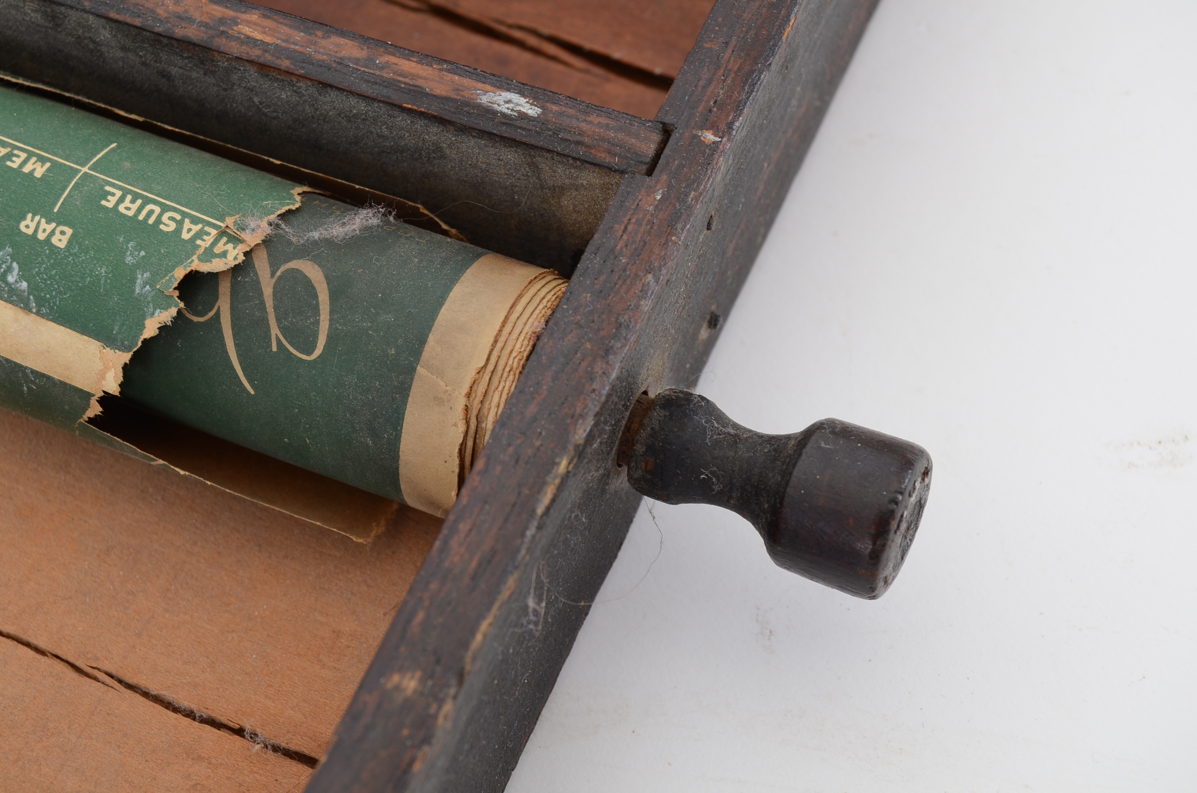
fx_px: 2737
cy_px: 396
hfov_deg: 24.7
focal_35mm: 82
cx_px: 598
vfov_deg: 16.5
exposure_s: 1/160
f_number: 8
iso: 250
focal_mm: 55
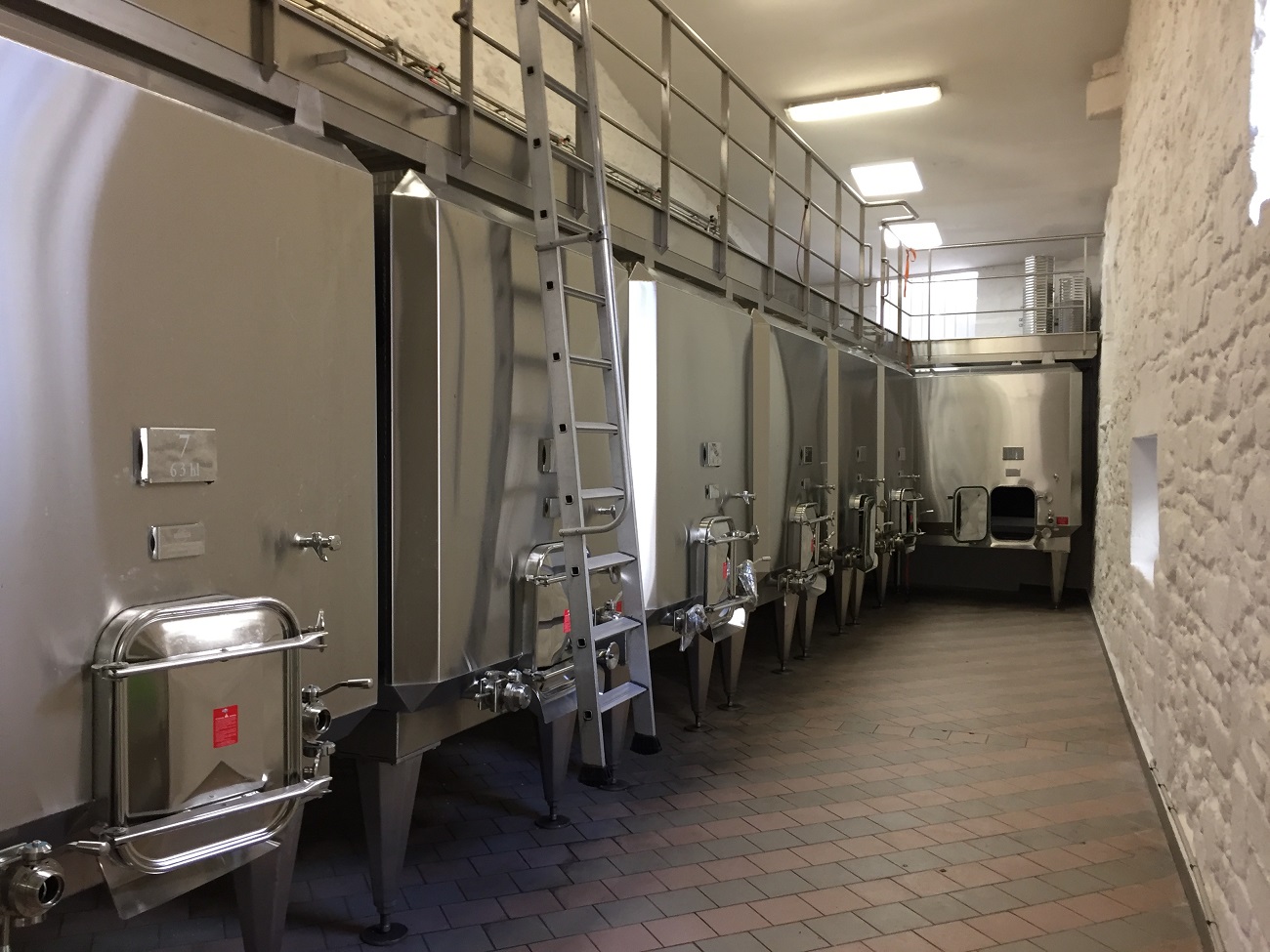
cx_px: 635
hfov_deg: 61.7
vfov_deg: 48.2
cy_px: 476
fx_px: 1064
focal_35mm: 29
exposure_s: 1/33
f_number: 2.2
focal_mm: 4.15
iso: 125
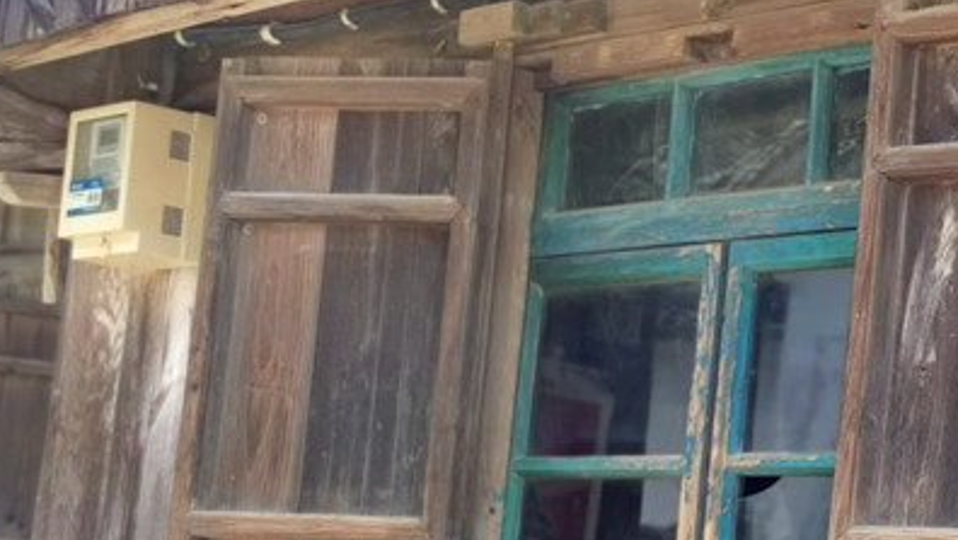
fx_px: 2338
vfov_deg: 13.1
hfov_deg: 21.5
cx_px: 1154
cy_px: 412
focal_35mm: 92
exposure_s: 1/380
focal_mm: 5.56
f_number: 4
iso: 50
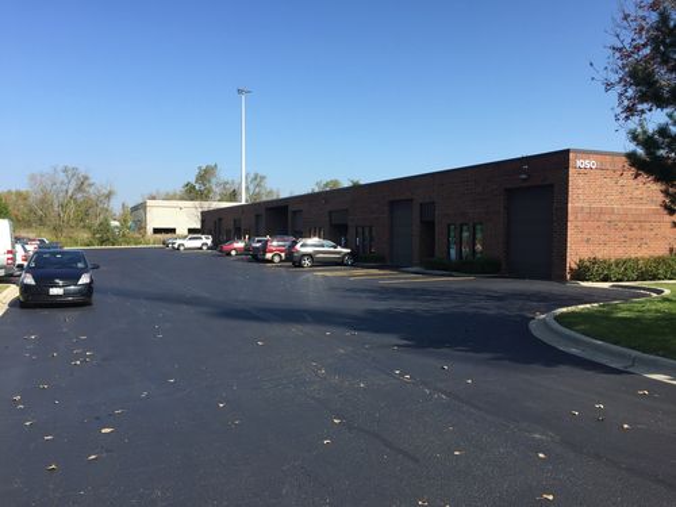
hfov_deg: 61.7
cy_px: 254
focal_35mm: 29
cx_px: 338
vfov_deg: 48.2
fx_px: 566
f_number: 2.2
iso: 32
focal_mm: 4.15
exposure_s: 1/1199
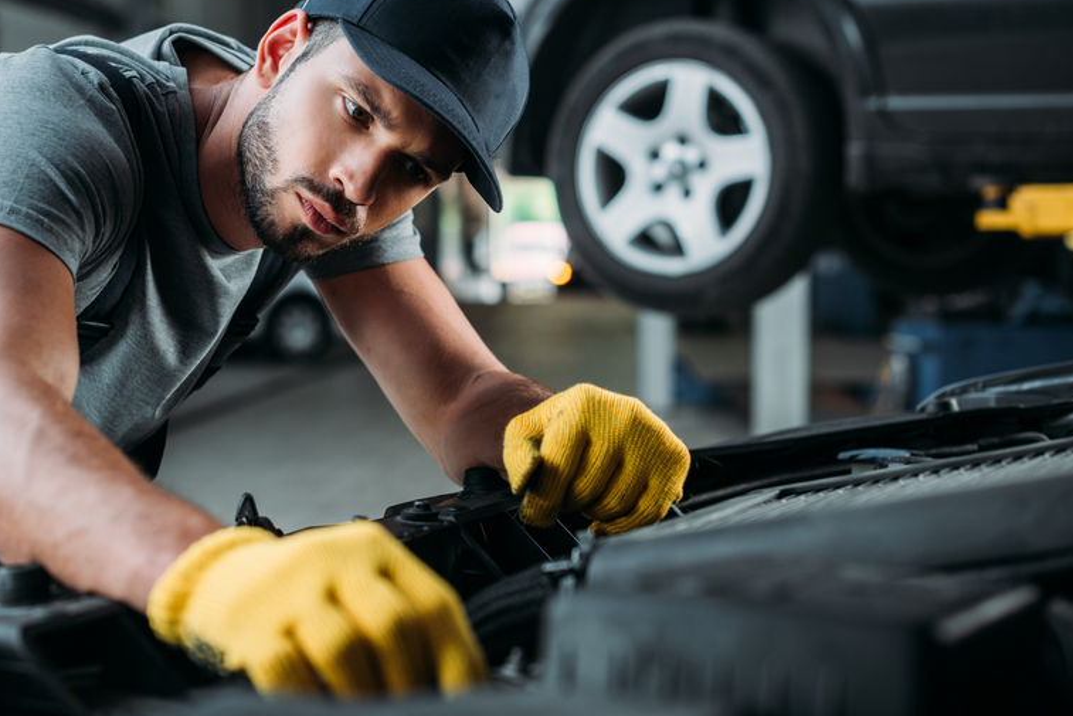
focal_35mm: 66
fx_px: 1967
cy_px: 293
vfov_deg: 20.6
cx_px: 385
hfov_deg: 30.3
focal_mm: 50
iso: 100
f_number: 3.2
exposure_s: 1/200
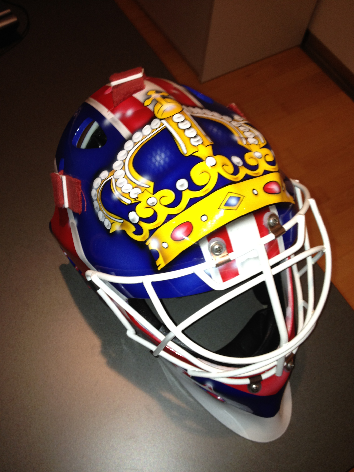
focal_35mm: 35
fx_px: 477
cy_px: 236
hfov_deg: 40.7
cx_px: 177
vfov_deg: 52.6
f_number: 2.4
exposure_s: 1/20
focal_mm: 4.28
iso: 64
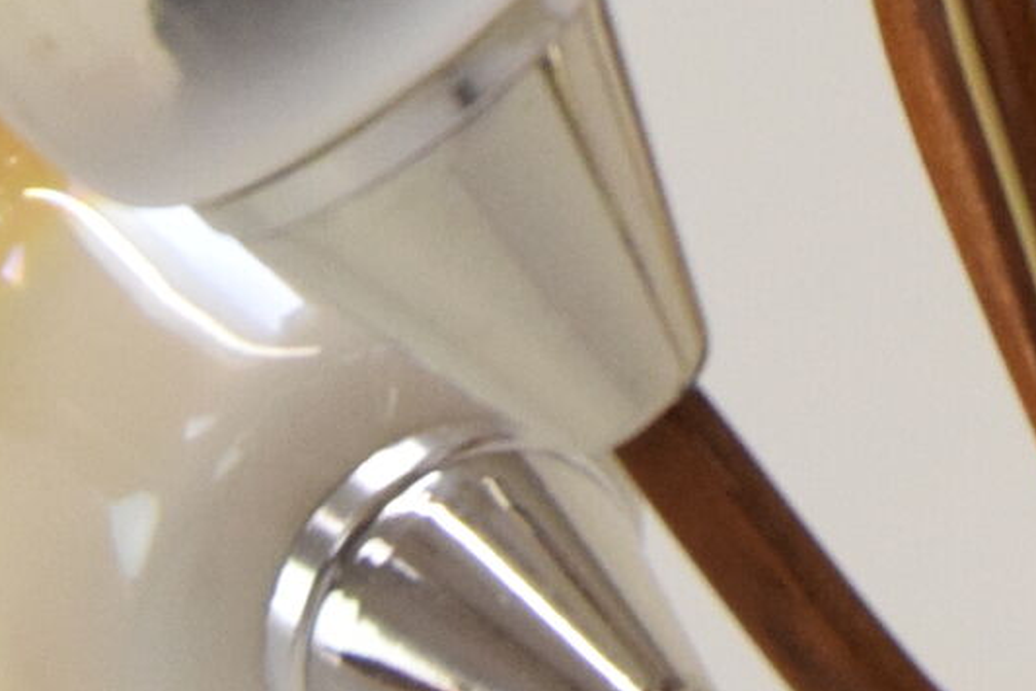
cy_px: -615
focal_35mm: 287
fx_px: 8261
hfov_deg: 7.1
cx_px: 1194
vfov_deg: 4.7
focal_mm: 34
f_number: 9
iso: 1600
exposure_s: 1/320
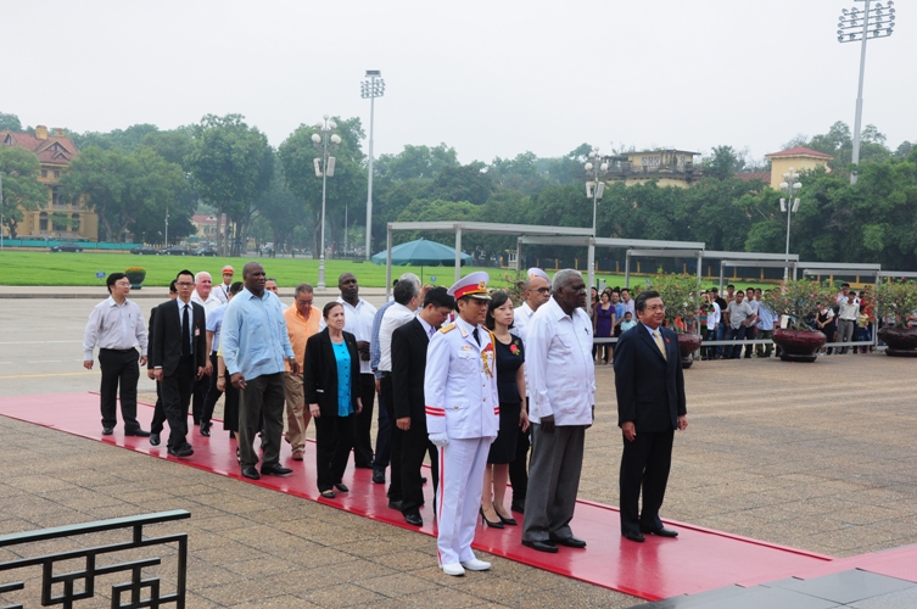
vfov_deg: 28.0
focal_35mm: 48
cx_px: 458
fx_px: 1221
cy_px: 304
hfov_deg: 41.2
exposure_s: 1/125
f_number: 10
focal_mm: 32
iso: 320
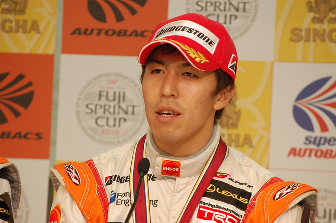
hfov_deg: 7.2
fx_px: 2658
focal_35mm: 285
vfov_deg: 4.8
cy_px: 112
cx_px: 168
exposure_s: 1/60
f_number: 8
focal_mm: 190
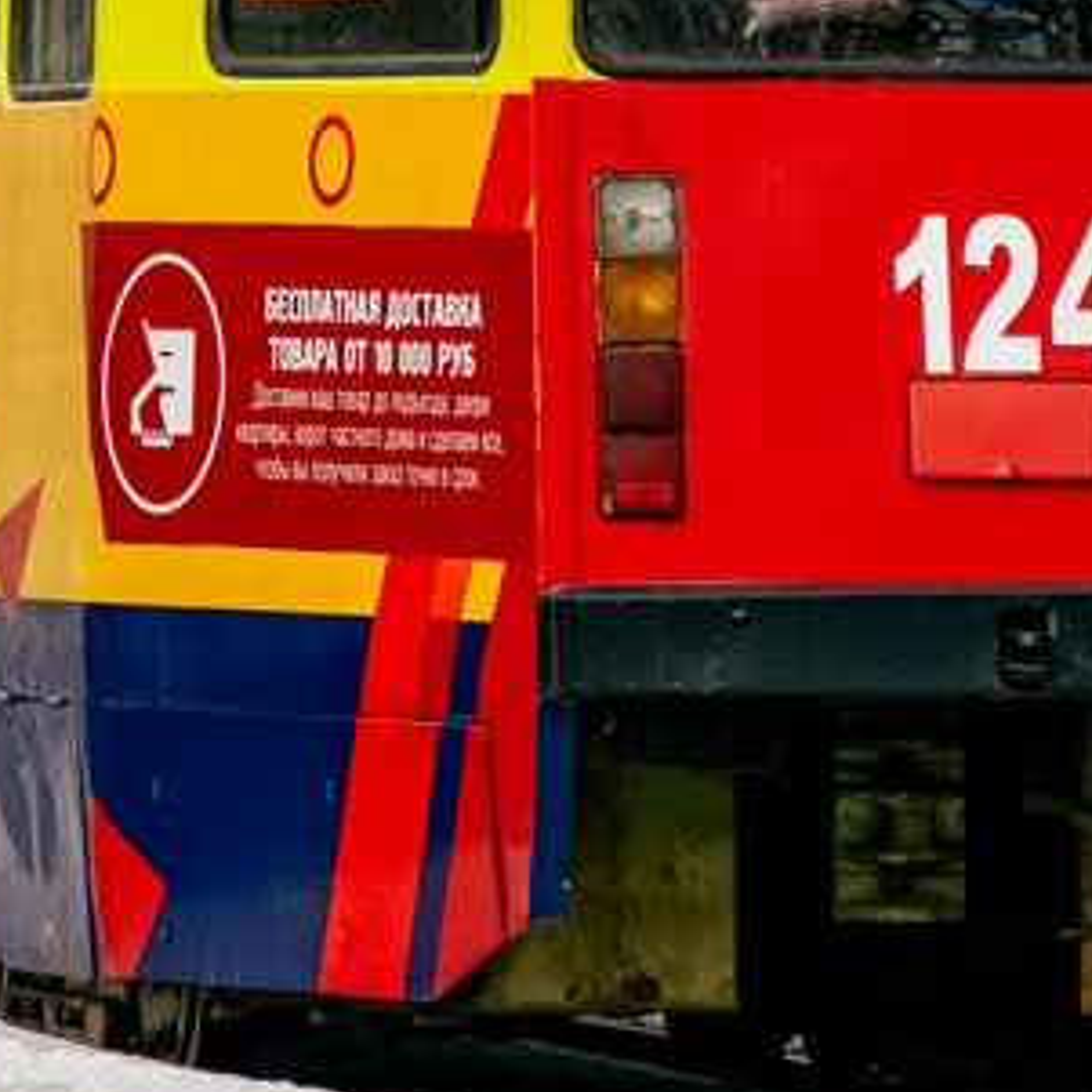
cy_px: -297
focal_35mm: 600
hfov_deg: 2.9
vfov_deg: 2.9
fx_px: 21411
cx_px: 192
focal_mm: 105
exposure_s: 1/800
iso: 200
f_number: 5.6
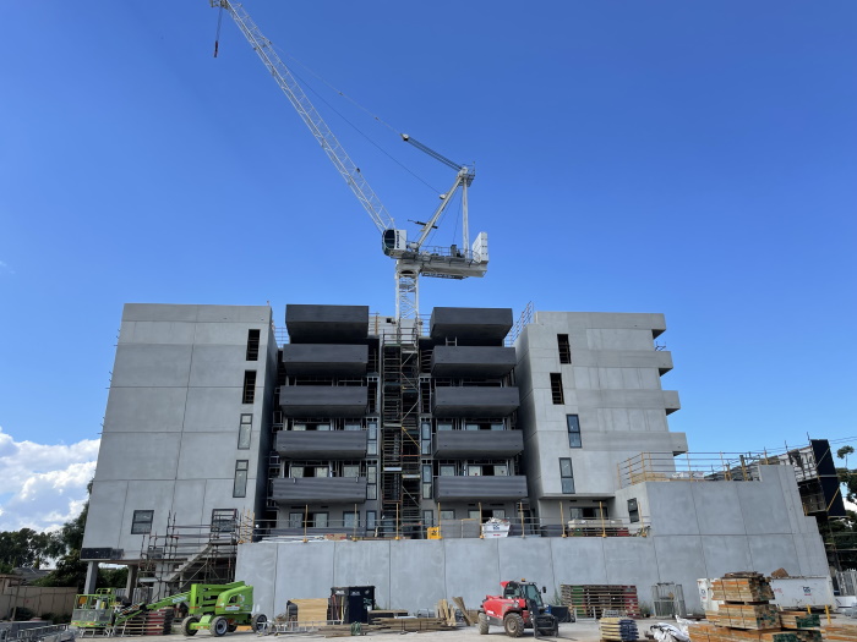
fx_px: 644
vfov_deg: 53.1
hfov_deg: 67.3
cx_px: 428
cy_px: 321
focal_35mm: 26
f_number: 1.6
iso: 32
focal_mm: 4.2
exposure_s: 1/2304
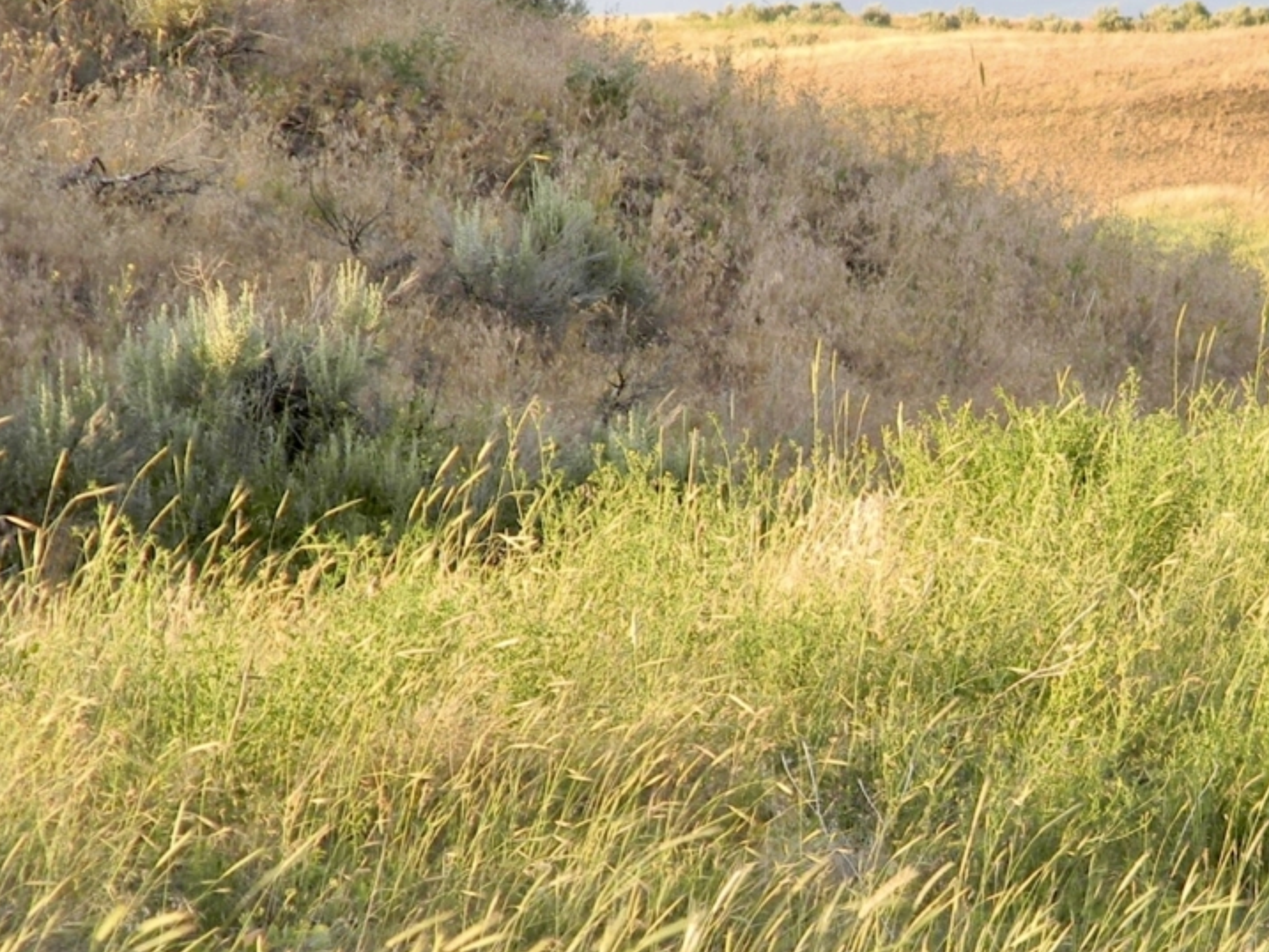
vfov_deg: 3.8
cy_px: 685
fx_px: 14373
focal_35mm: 392
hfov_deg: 5.1
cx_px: 959
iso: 80
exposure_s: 1/53.6
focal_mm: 33.1
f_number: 5.2
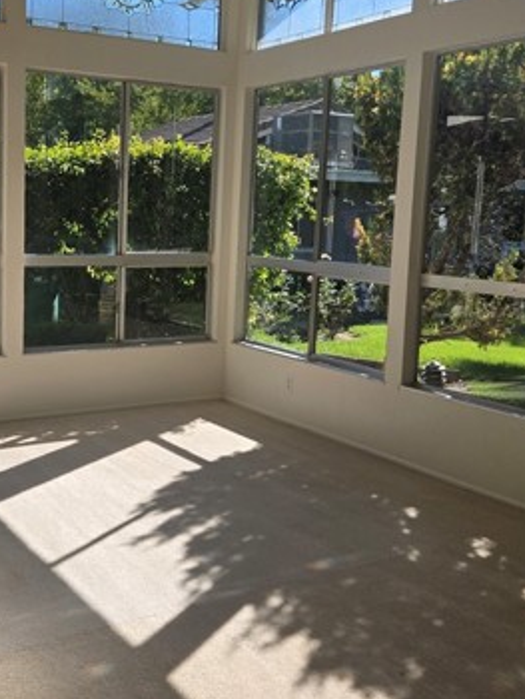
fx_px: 848
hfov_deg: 33.8
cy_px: 322
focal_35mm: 42
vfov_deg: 44.7
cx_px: 138
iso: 50
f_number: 1.8
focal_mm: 5.4
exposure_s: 1/2921
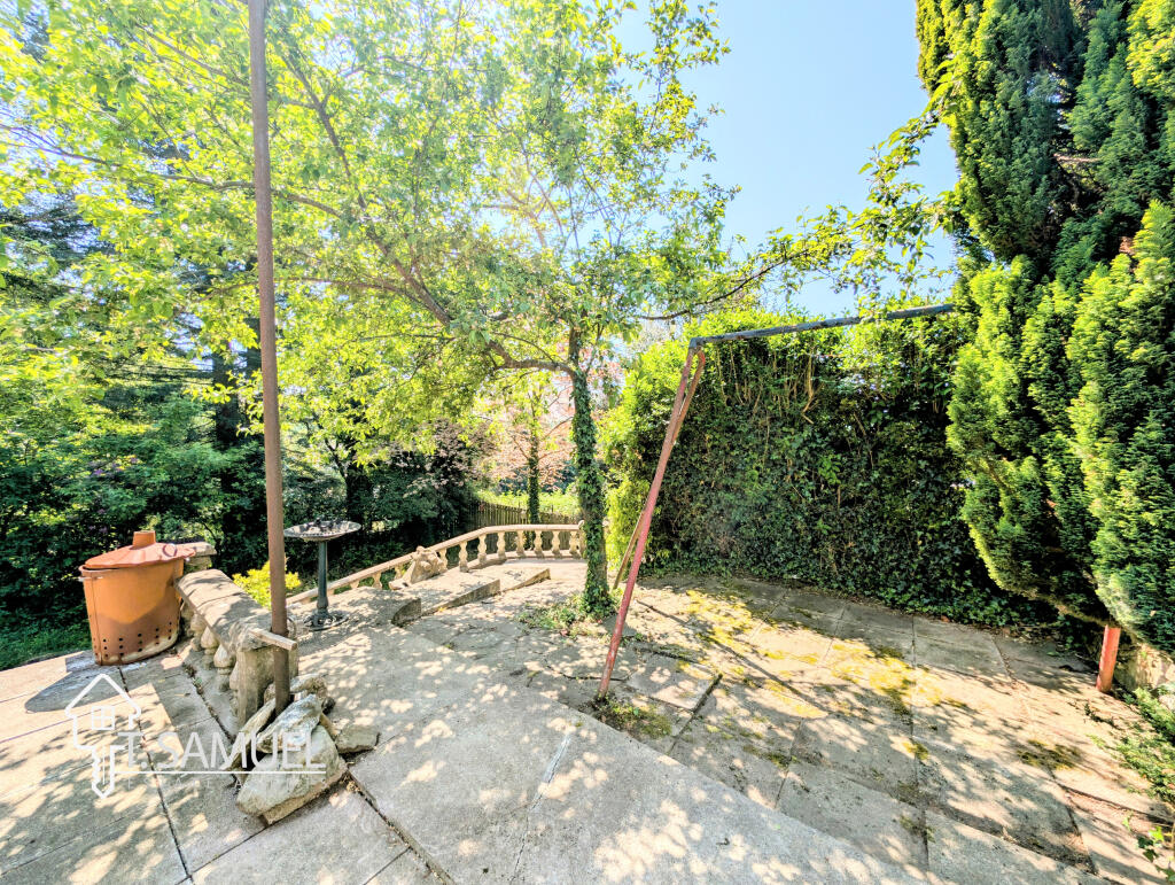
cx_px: 588
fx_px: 408
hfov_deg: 110.5
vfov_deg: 94.6
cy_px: 442
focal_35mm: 12
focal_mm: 2.23
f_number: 1.95
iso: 40
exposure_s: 1/1515
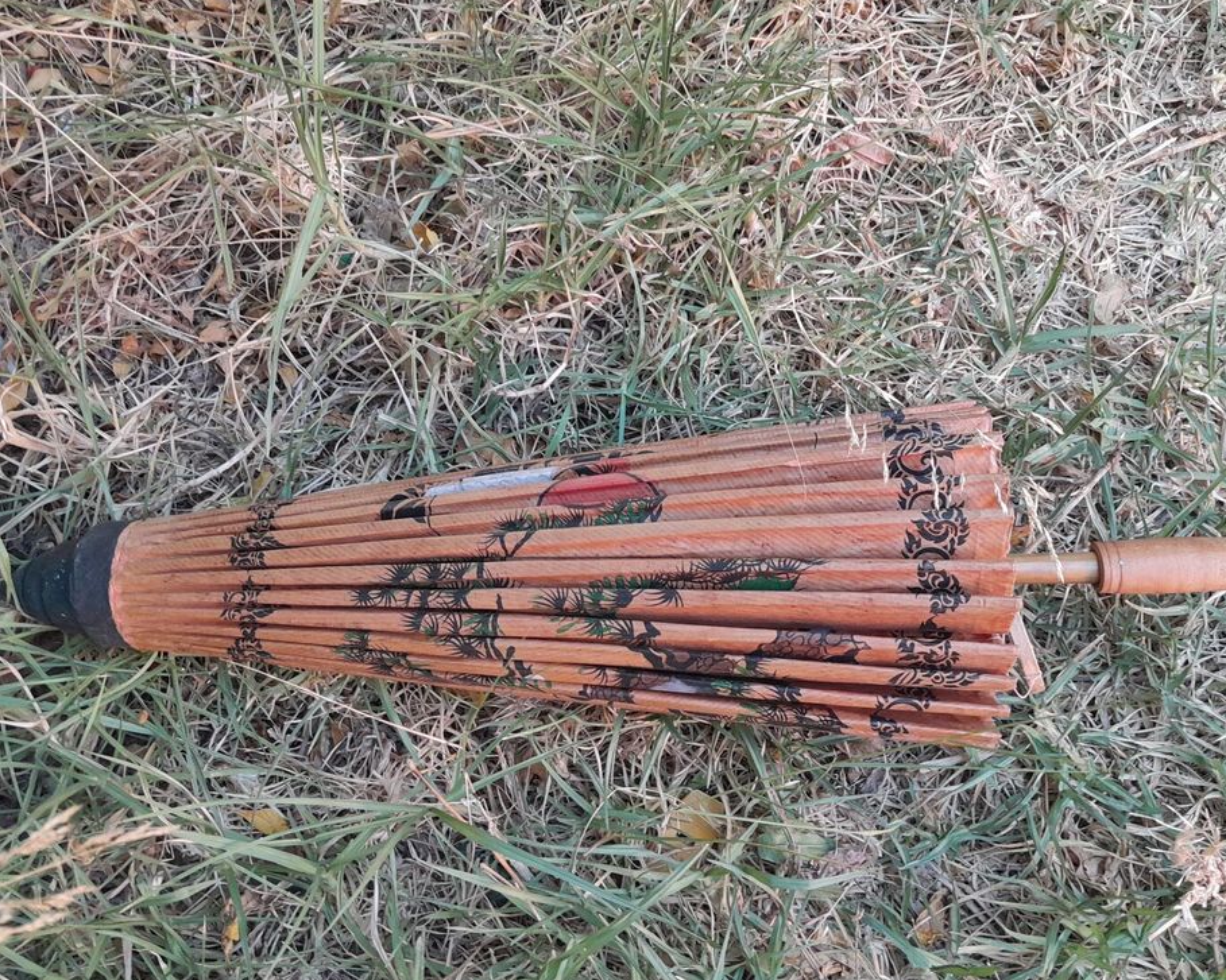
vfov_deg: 50.0
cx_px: 630
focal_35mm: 29
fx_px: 1052
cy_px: 481
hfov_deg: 60.4
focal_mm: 4
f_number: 1.8
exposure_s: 1/50
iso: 250
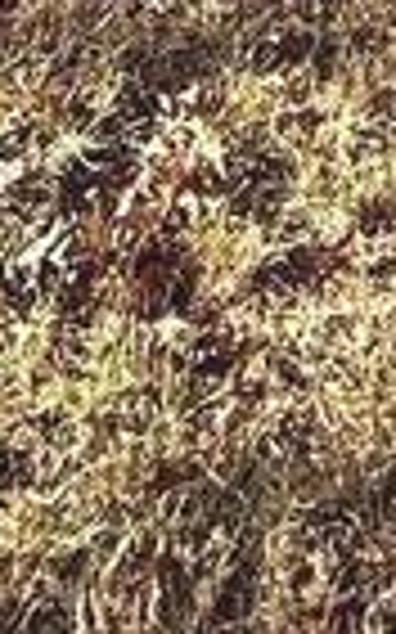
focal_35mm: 114
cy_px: -1317
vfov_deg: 11.0
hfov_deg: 11.0
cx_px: 594
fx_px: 1971
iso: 50
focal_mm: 2.22
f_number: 2.2
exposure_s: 1/985
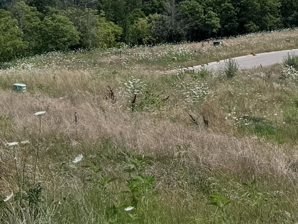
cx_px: 406
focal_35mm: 110
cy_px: 115
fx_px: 947
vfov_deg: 13.5
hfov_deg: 16.7
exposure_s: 1/7937
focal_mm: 6.76
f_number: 1.78
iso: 80
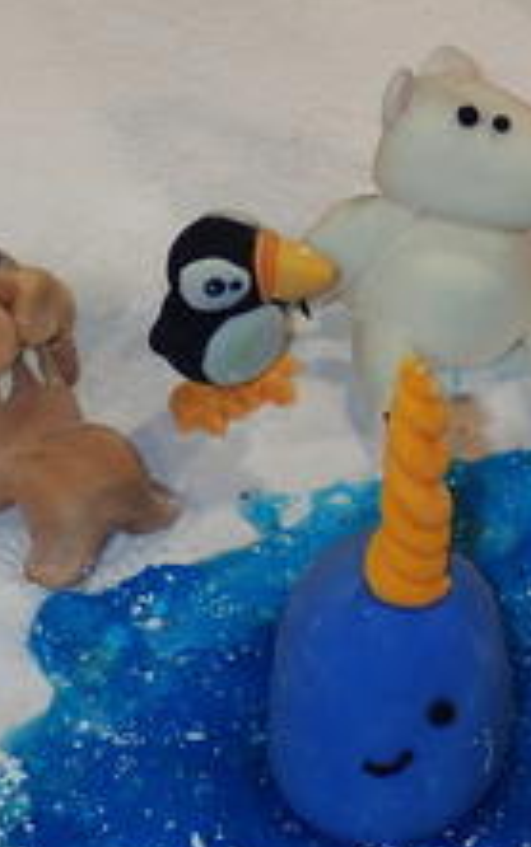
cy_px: 395
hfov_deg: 9.6
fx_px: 3145
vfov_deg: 15.4
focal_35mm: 136
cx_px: 206
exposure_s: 1/50
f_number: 3.5
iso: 200
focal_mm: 10.3
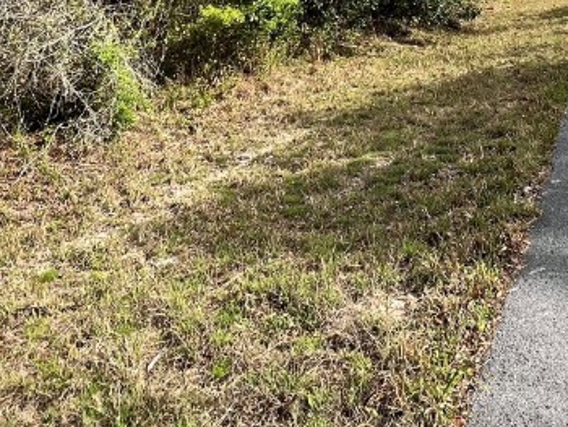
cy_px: -130
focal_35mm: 38
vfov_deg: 30.0
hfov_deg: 48.9
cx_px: 313
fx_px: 624
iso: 32
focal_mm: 1.57
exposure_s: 1/786
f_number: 1.8
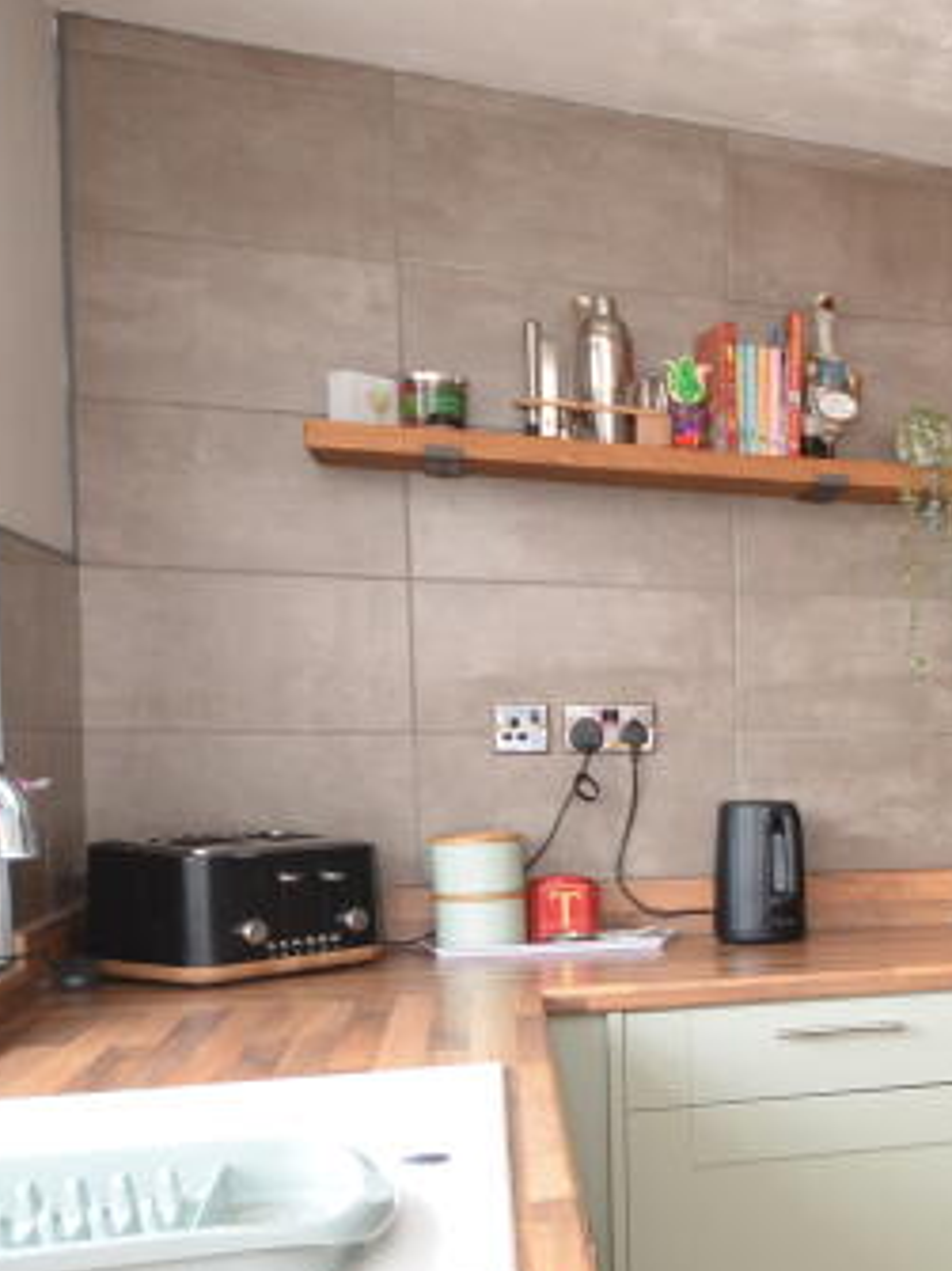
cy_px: 820
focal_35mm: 44
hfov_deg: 26.2
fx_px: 1614
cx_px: 1335
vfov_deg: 42.5
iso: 320
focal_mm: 10
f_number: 4
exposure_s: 1/60
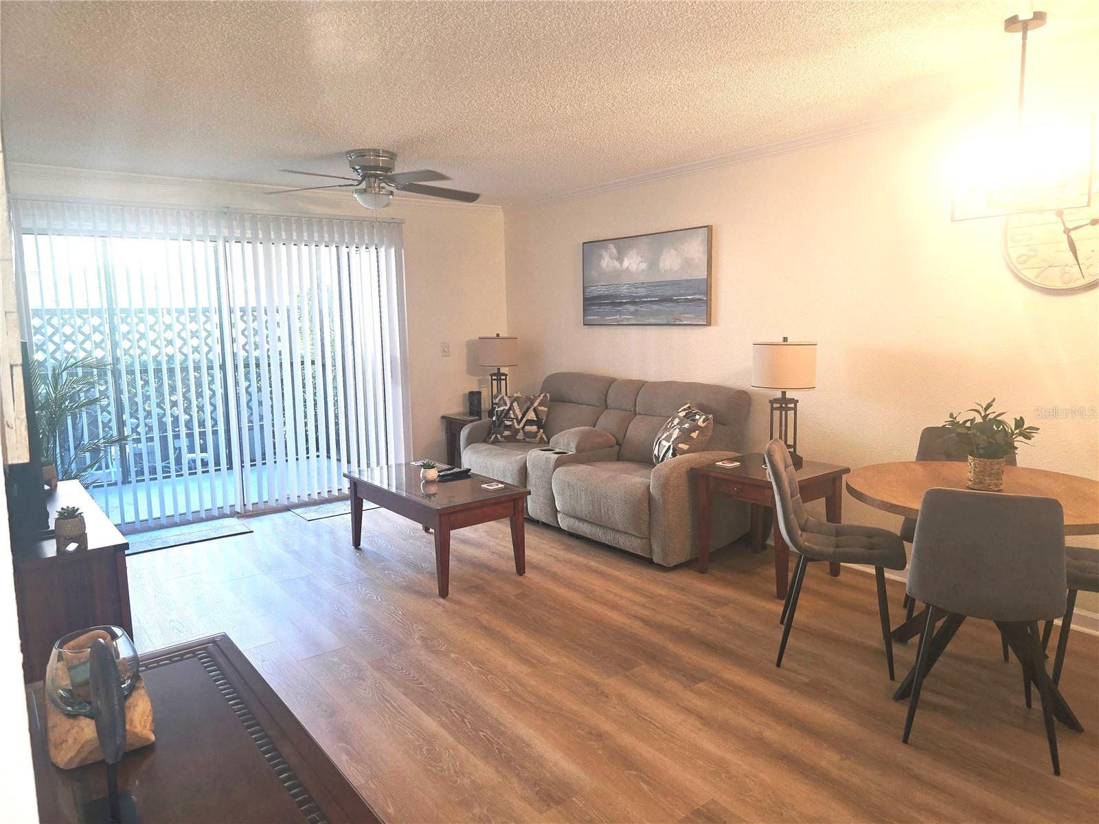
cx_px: 550
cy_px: 412
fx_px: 730
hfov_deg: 73.9
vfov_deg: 58.9
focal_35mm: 23
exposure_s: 1/60
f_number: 1.7
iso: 125
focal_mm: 6.3
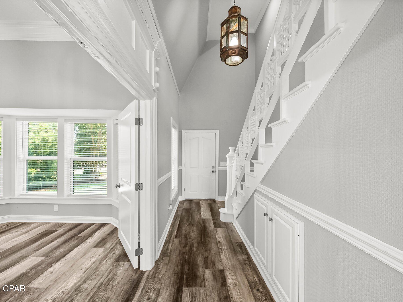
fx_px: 151
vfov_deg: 89.9
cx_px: 201
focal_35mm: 13
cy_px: 151
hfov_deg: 106.2
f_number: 8
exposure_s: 1/2.5
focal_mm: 12
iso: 400
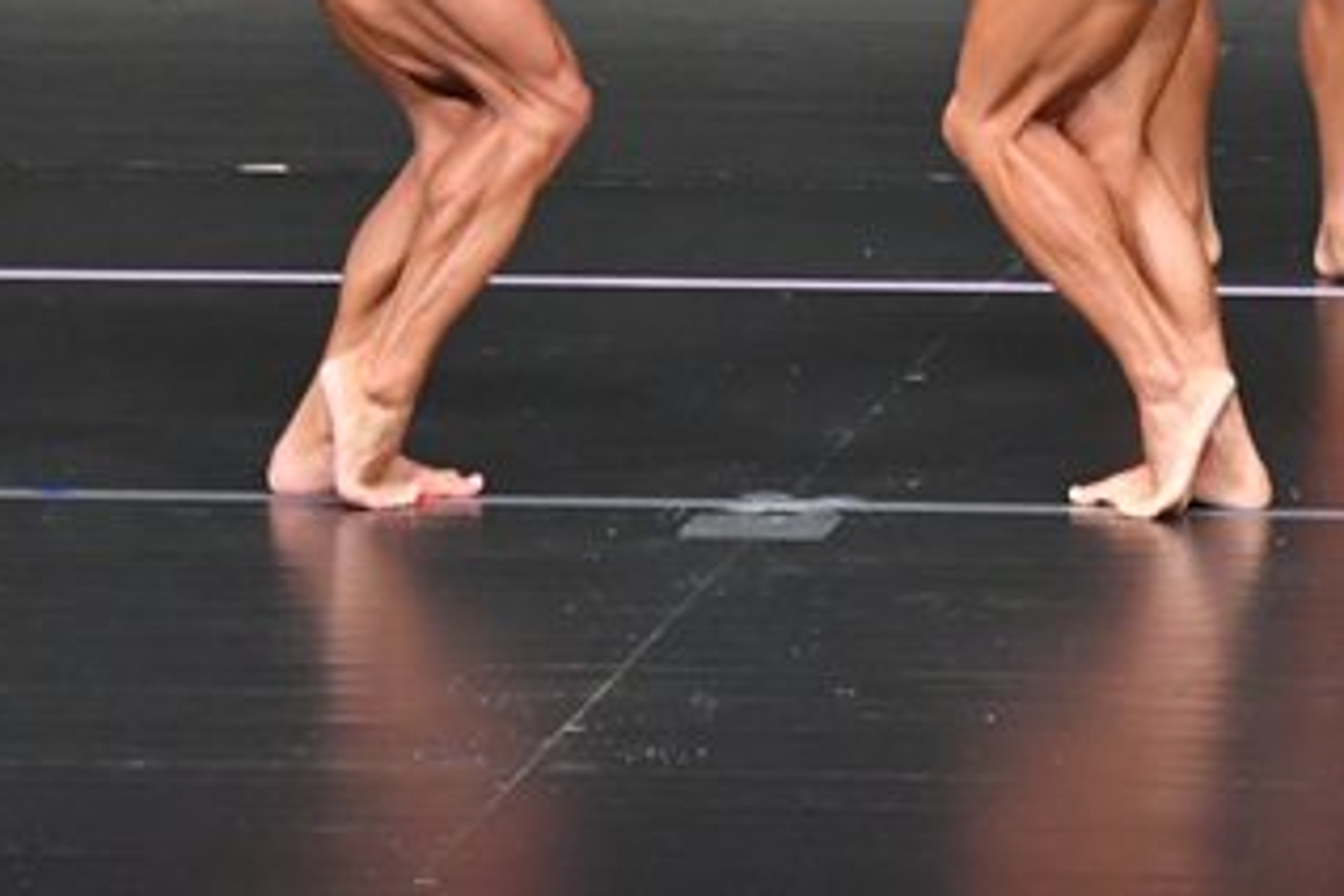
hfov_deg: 3.1
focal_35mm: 658
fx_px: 24563
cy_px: -106
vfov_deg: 2.1
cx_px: 1004
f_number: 5.6
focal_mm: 180
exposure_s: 1/400
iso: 5000
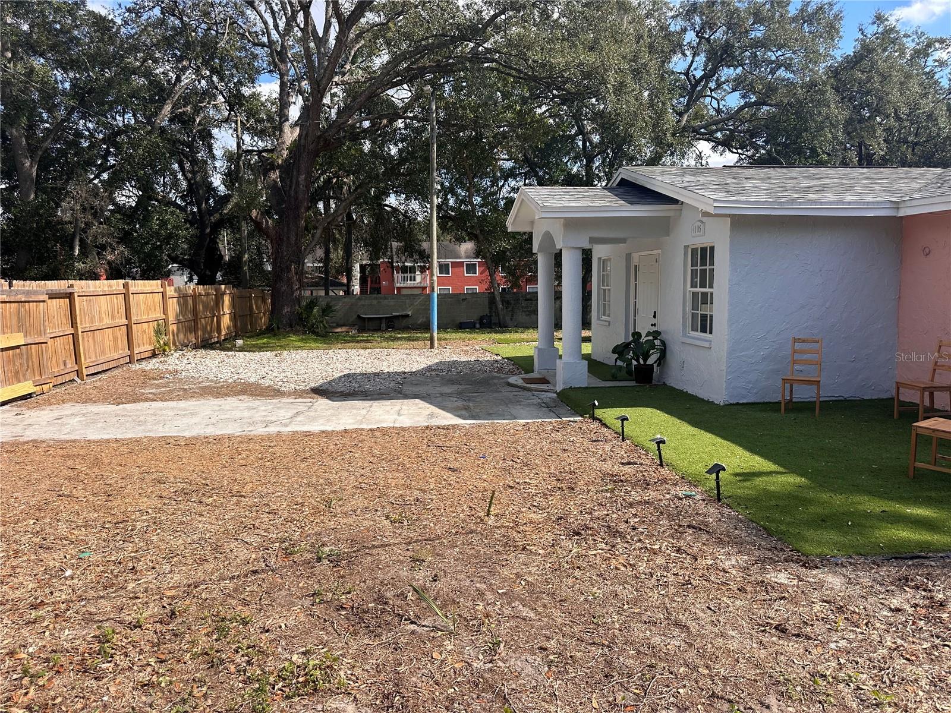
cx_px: 476
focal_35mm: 24
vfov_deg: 56.8
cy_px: 356
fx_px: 659
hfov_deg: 71.6
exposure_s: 1/3356
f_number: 1.78
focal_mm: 6.86
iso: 80
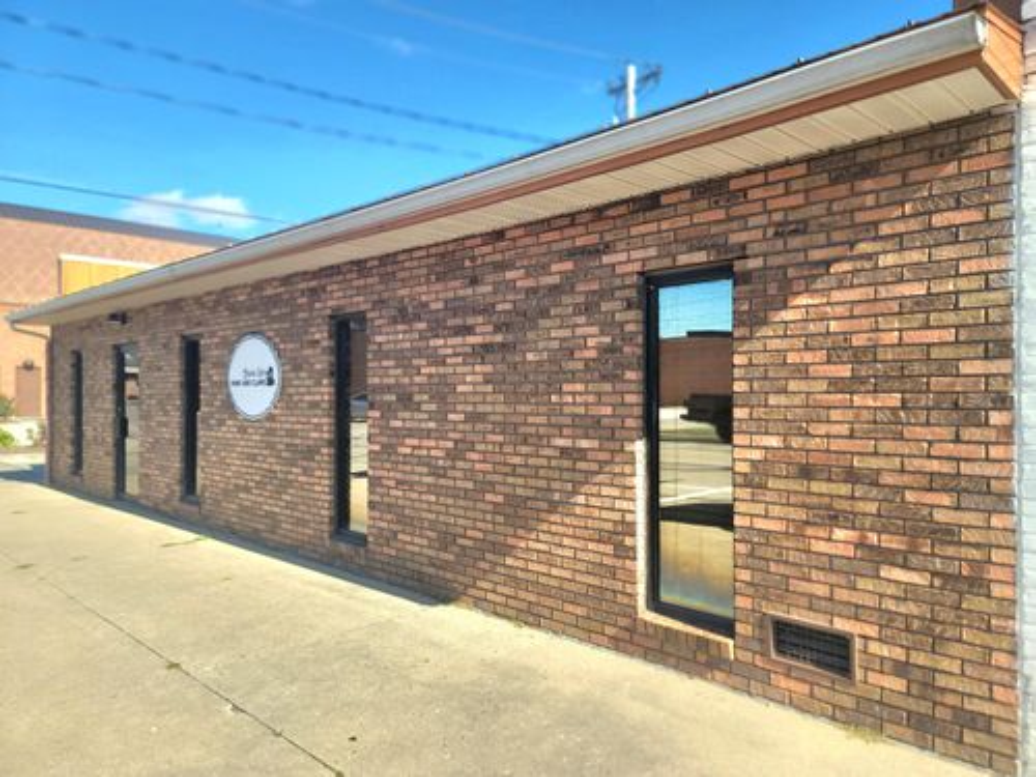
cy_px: 388
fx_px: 748
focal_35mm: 25
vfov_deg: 54.9
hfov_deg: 69.4
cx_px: 518
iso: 20
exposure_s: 1/625
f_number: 1.8
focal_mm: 7
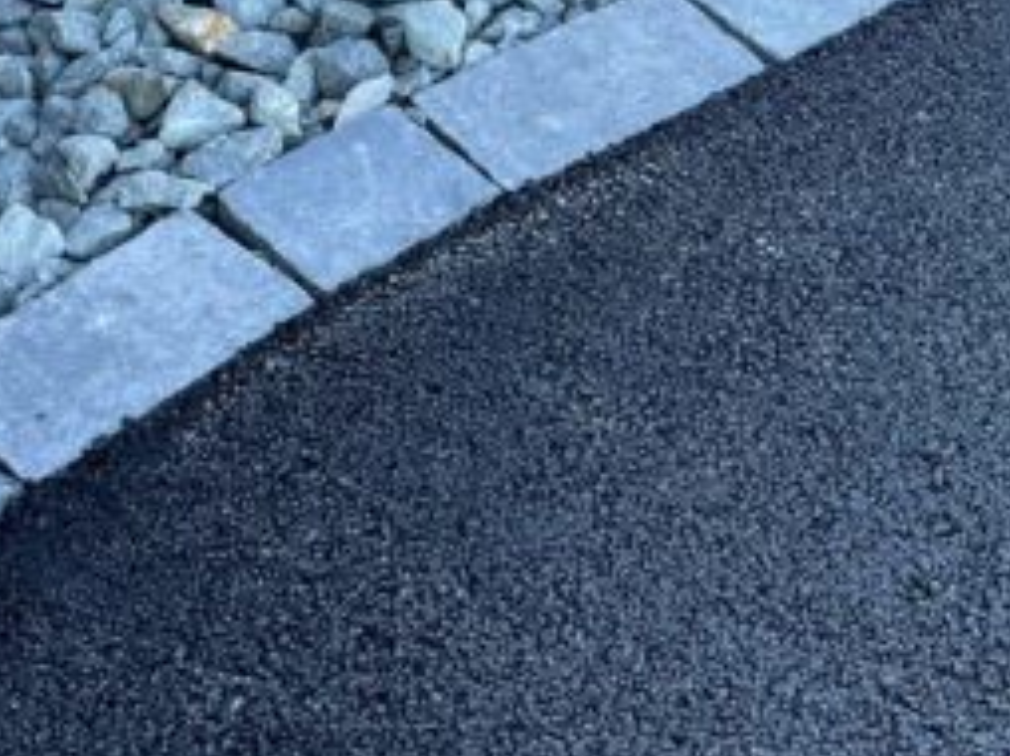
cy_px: -16
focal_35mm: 105
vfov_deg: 13.8
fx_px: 3061
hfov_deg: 18.2
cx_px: 1018
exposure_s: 1/194
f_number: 1.6
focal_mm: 4.2
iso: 32
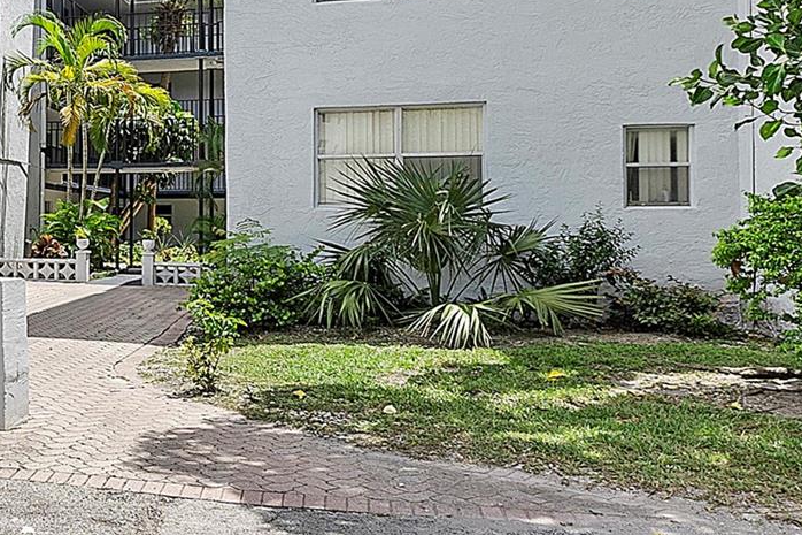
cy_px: 71
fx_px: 980
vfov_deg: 29.4
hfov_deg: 38.7
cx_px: -23
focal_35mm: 44
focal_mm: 10
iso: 200
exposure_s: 1/640
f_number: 8
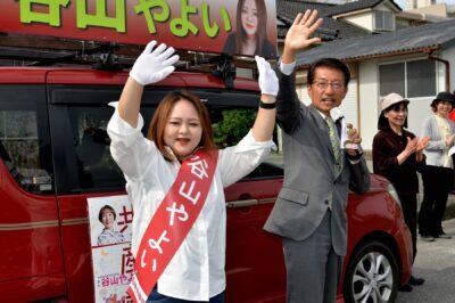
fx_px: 631
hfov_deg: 39.6
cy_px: 152
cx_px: 228
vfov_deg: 26.9
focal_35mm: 50
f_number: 9
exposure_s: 1/250
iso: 100
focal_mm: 50
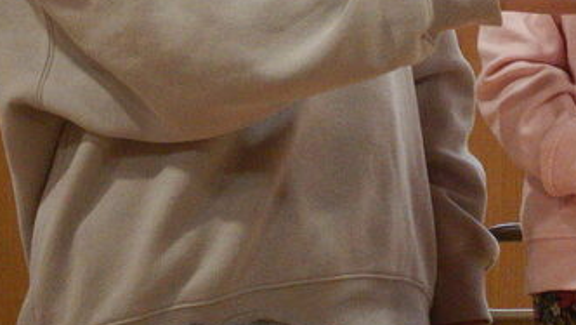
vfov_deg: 3.6
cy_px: -292
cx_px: 522
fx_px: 5057
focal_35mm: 331
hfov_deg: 6.5
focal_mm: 18.1
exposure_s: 1/15
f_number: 4.8
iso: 200
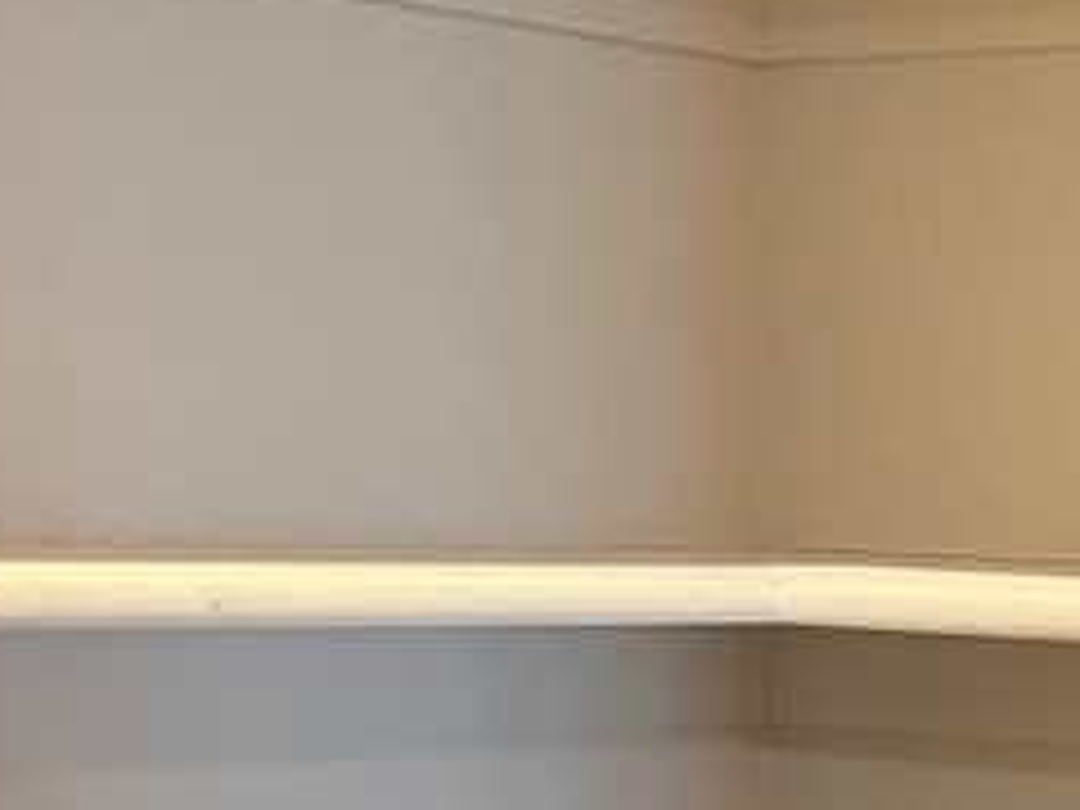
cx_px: 1444
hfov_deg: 16.6
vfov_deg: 12.9
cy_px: 1048
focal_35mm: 111
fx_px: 3463
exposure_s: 1/60
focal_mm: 5.7
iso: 400
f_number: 1.5
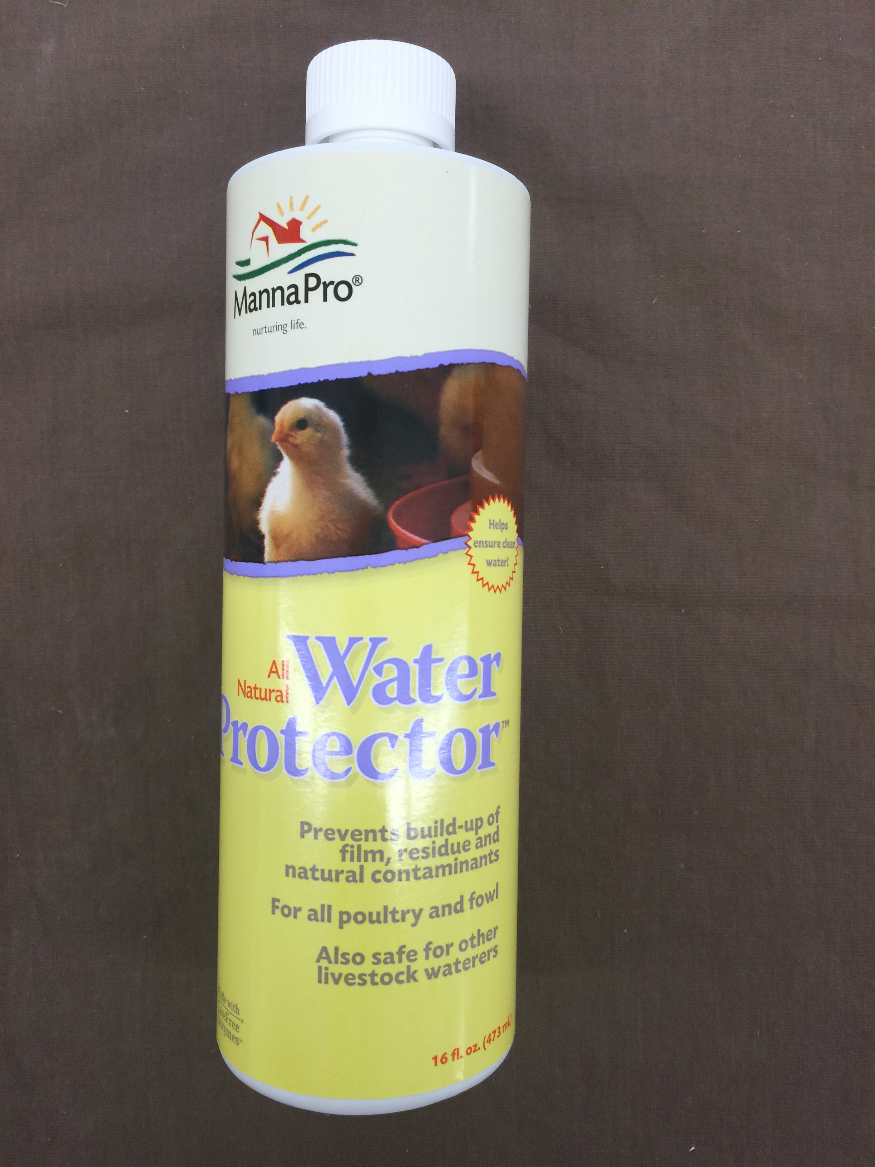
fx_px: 977
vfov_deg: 61.7
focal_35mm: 29
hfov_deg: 48.2
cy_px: 584
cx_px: 438
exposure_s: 1/30
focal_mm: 4.15
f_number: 2.2
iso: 32
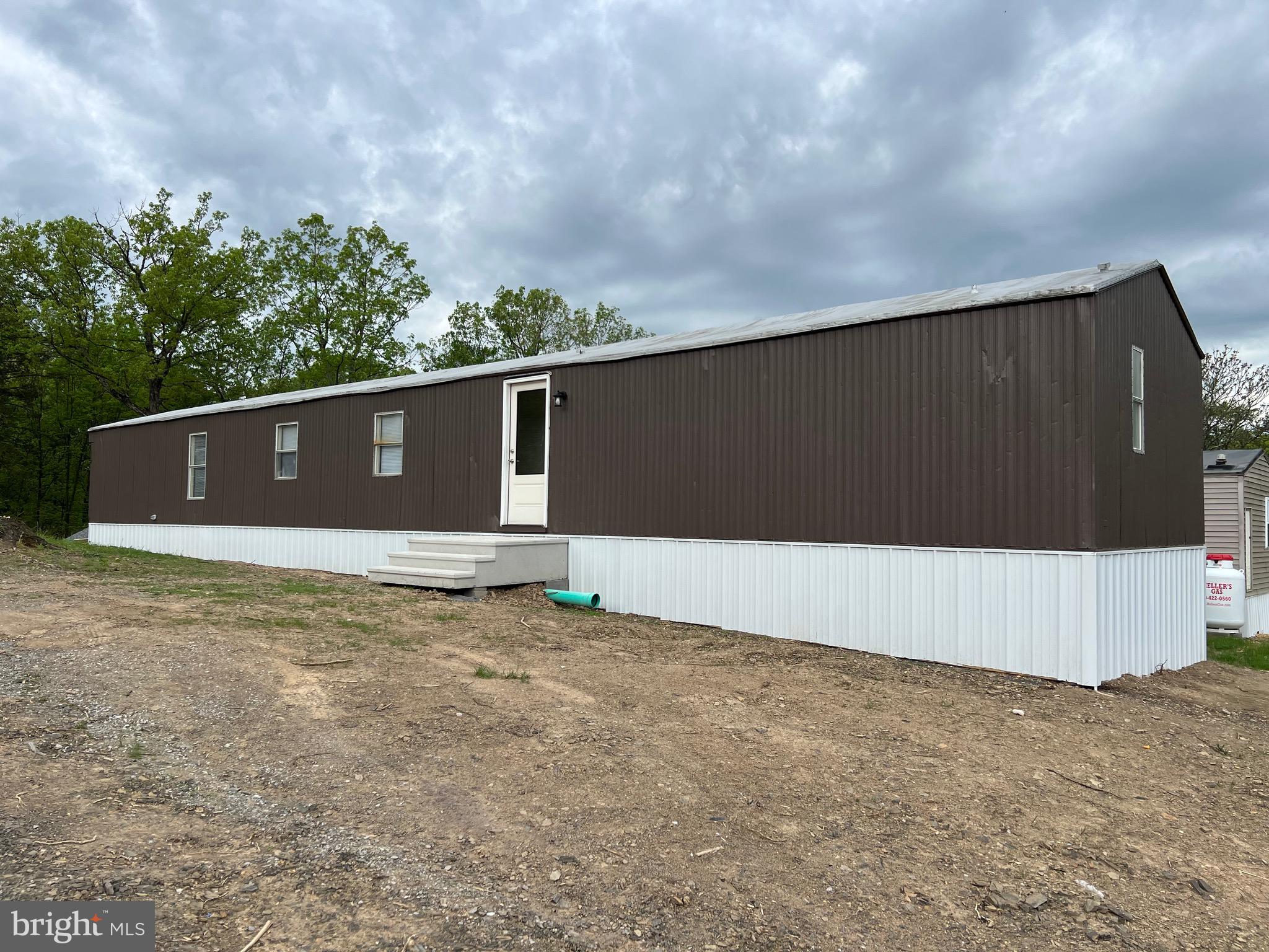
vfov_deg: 53.1
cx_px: 634
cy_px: 476
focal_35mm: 26
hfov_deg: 67.3
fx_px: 953
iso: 50
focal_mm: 5.7
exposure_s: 1/3077
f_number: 1.5
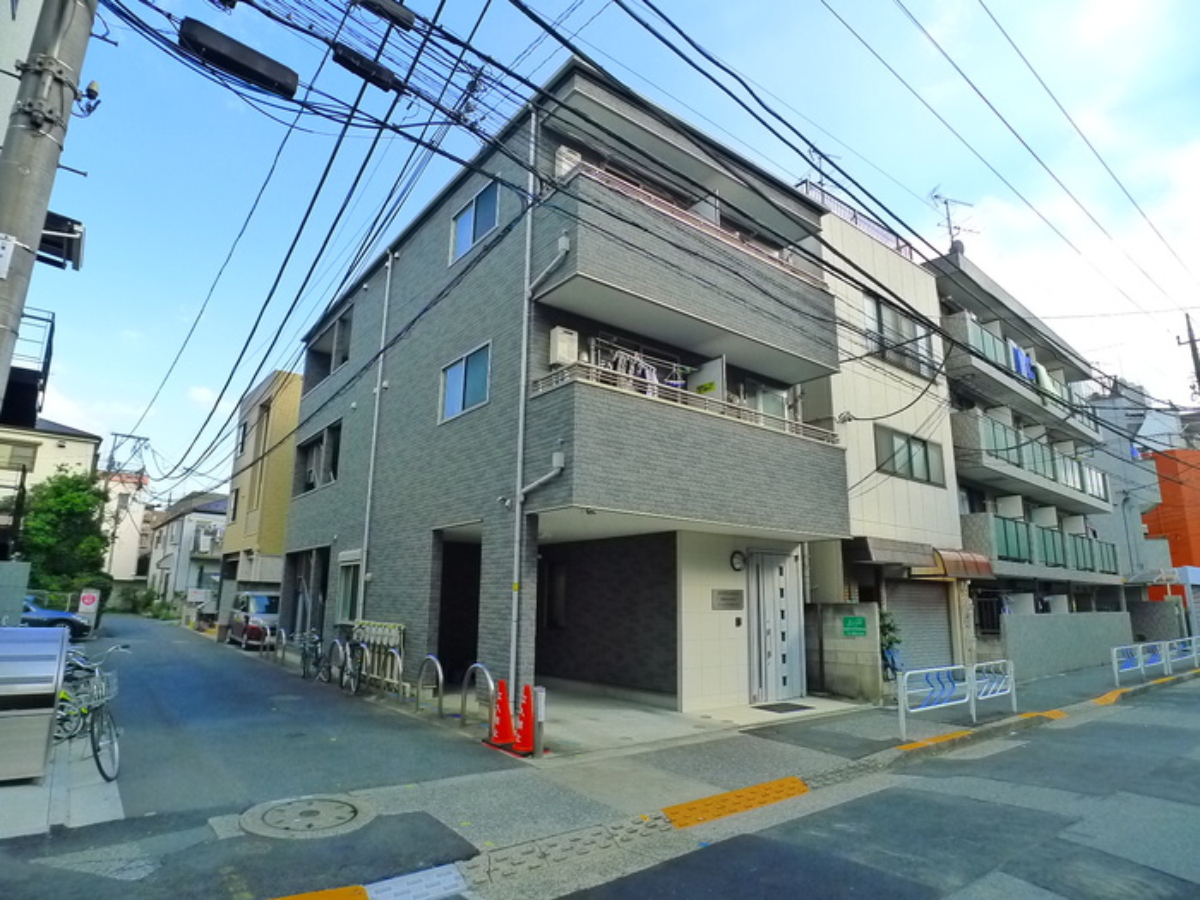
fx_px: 832
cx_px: 600
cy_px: 450
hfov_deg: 71.6
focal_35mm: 24
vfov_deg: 56.8
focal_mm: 5.1
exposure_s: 1/500
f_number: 2.8
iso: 400
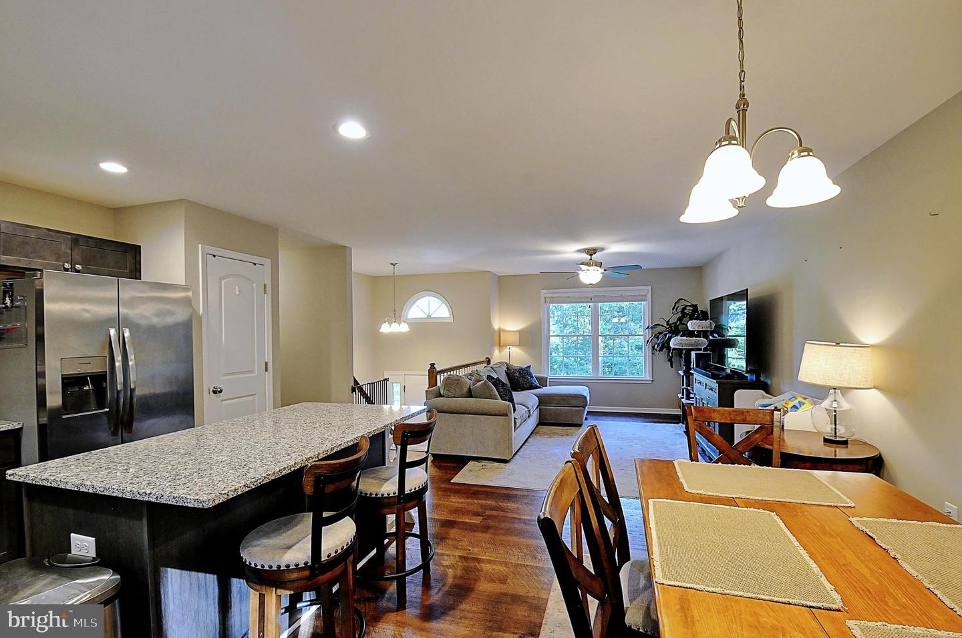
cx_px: 481
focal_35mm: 15
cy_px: 319
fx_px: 400
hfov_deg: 100.5
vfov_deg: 77.2
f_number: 8
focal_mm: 10
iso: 800
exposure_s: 1/13
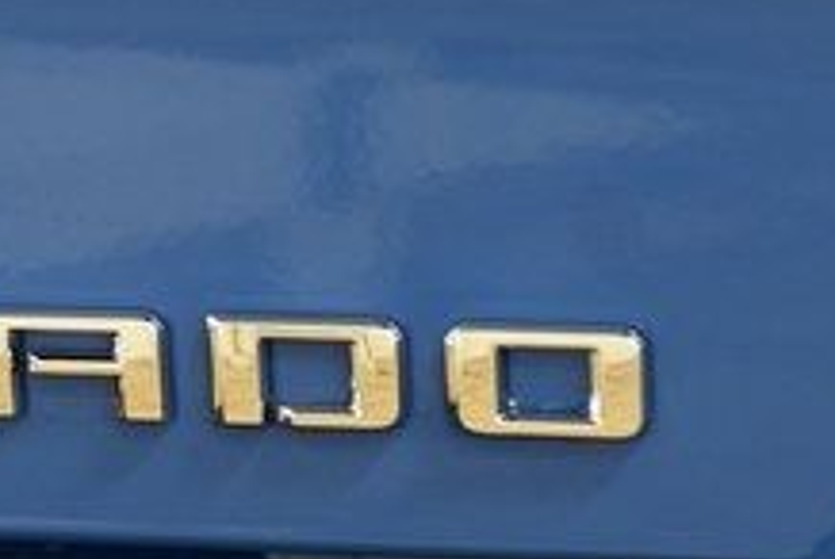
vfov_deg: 4.5
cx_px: -169
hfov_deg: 6.6
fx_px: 7153
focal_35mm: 308
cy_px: 304
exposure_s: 1/30
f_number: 5
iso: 1600
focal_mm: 70
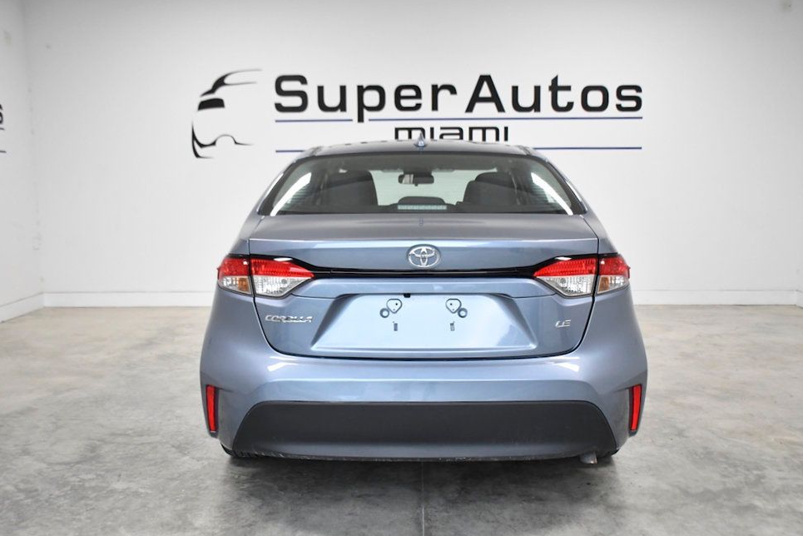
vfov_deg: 37.9
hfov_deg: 54.4
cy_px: 282
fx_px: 781
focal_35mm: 35
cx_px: 411
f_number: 3.5
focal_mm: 22
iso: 2500
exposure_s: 1/1000
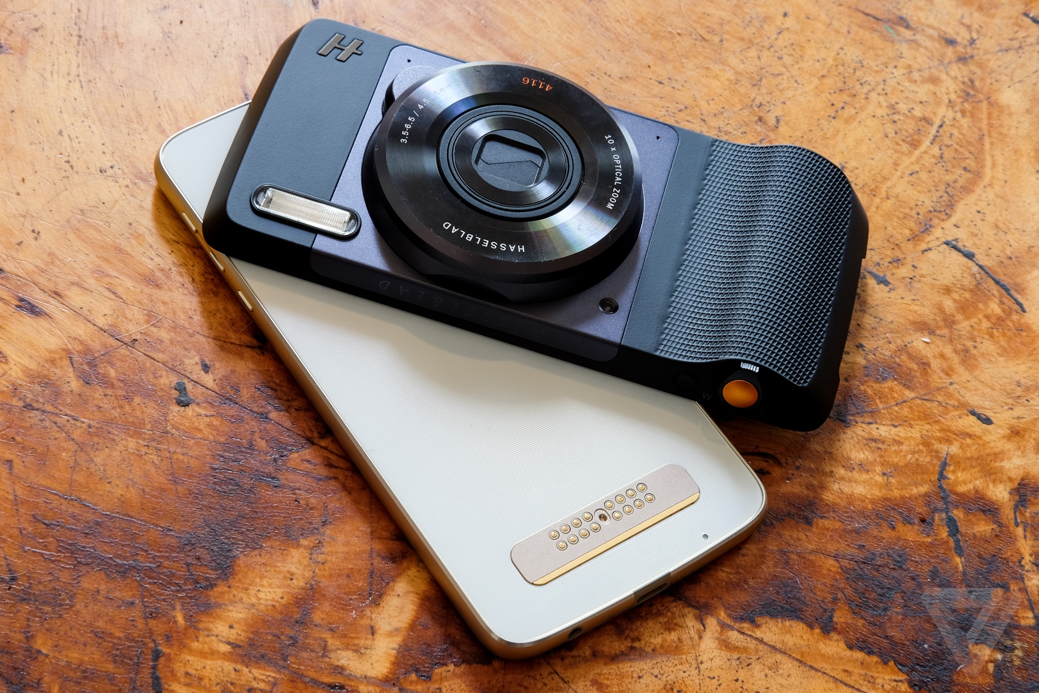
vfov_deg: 25.5
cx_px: 520
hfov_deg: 37.5
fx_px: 1530
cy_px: 346
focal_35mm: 53
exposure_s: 2
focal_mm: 35
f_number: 13
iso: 250
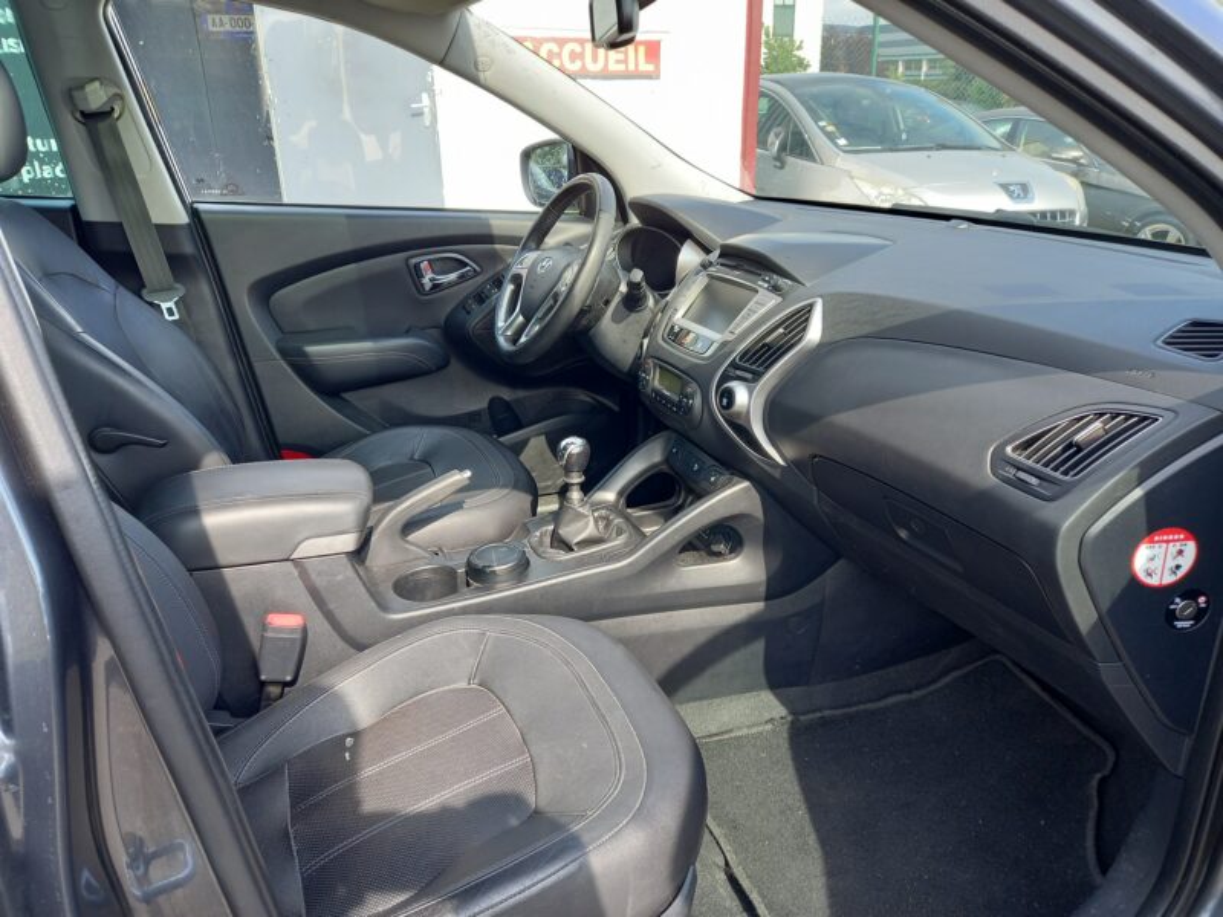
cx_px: 612
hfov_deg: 69.4
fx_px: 883
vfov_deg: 54.9
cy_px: 458
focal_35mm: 25
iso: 50
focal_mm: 4.6
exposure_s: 1/100
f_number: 2
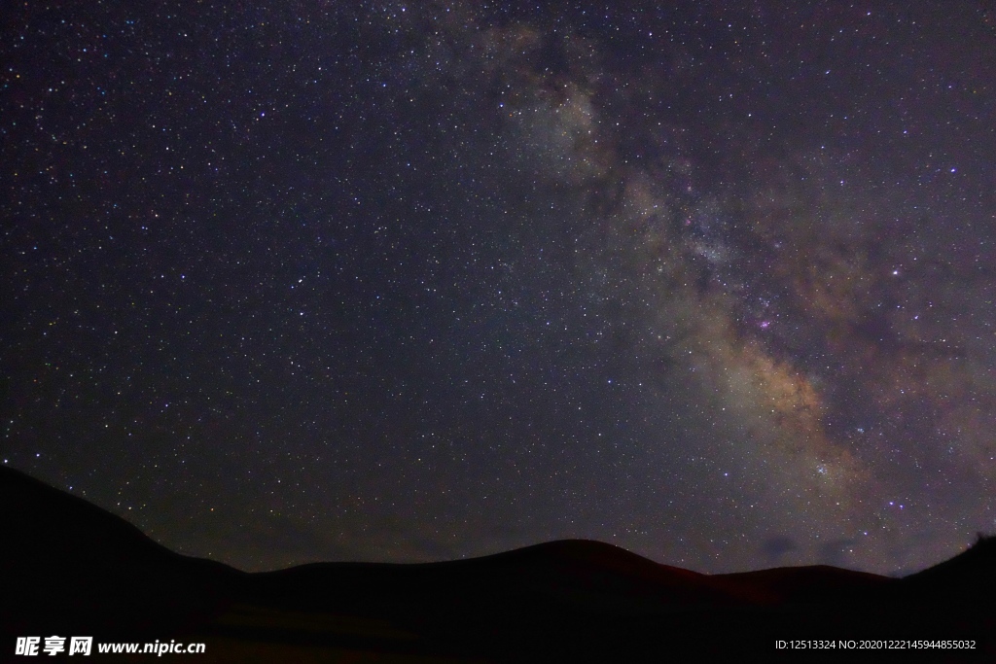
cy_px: 332
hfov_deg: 67.4
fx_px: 747
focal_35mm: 27
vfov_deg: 47.9
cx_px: 498
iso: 6400
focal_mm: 18
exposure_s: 15
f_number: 2.8
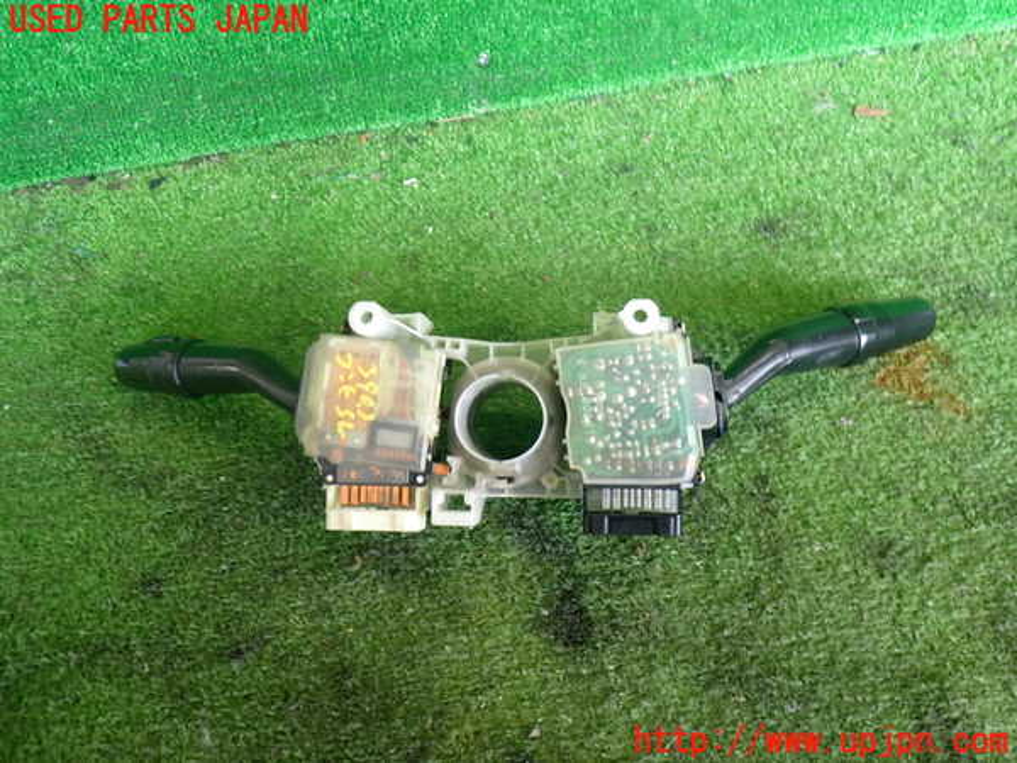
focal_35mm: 30
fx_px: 881
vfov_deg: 46.8
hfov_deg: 60.0
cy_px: 382
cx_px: 508
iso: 200
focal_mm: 5.4
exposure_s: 1/40
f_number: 2.3
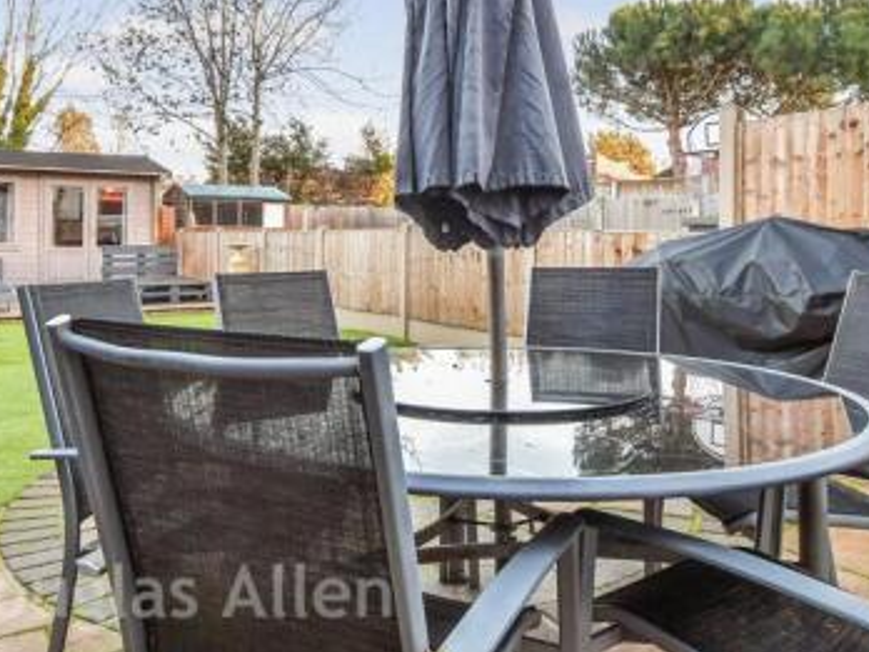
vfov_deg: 47.5
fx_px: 728
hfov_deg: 61.6
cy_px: 219
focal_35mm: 29
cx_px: 401
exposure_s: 1/50
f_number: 7.1
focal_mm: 11
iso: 400
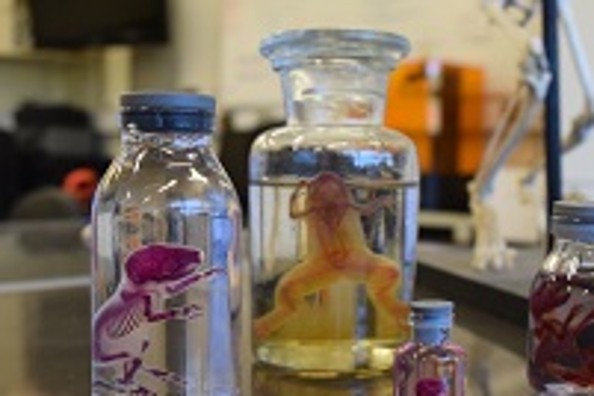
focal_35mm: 57
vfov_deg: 23.6
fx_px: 940
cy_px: 294
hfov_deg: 34.8
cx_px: 389
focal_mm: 18
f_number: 4
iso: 450
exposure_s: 1/60
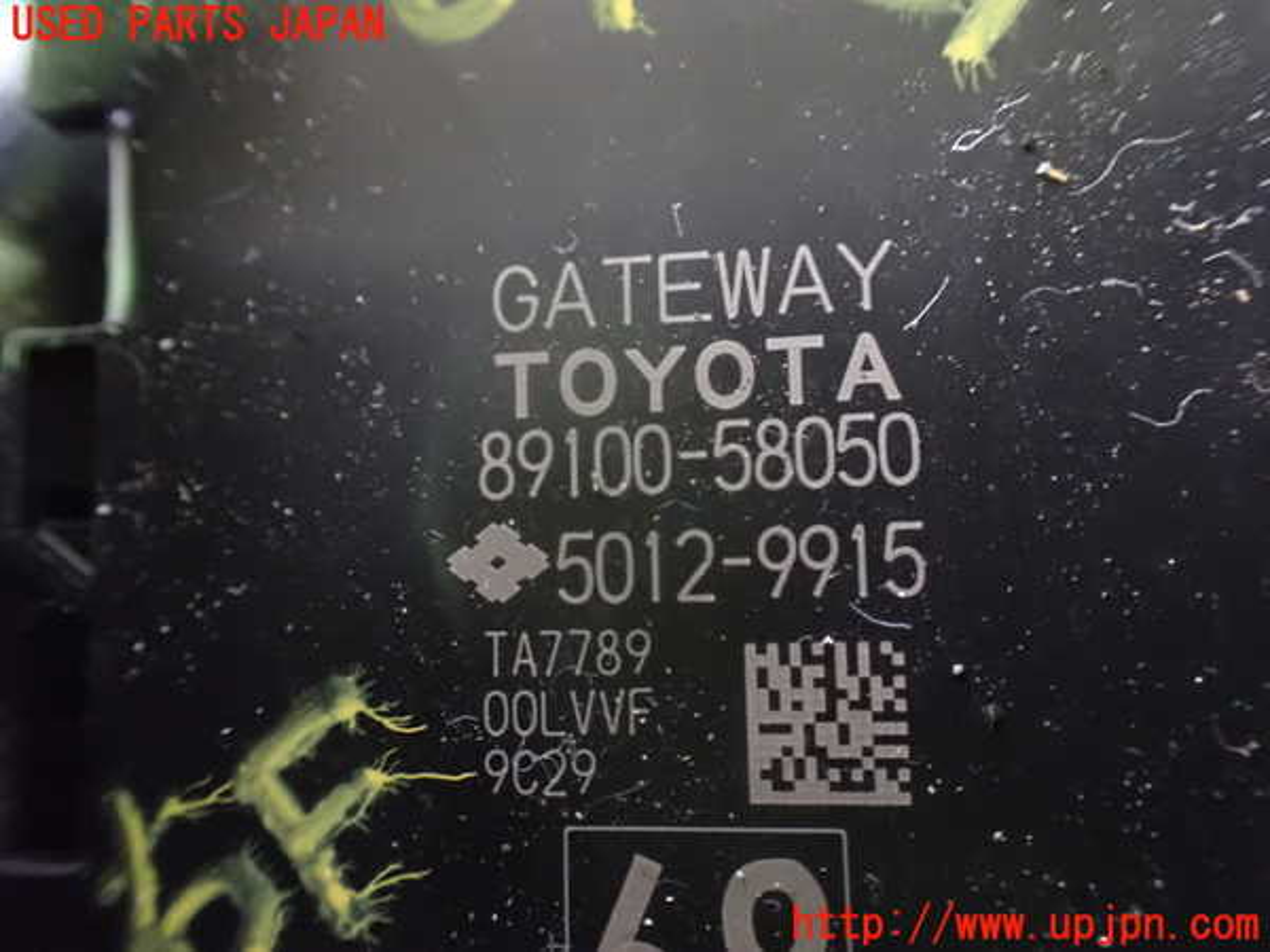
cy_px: 476
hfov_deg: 60.0
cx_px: 635
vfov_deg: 46.8
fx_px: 1101
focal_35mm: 30
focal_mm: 5.4
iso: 1600
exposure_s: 1/10
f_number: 2.3
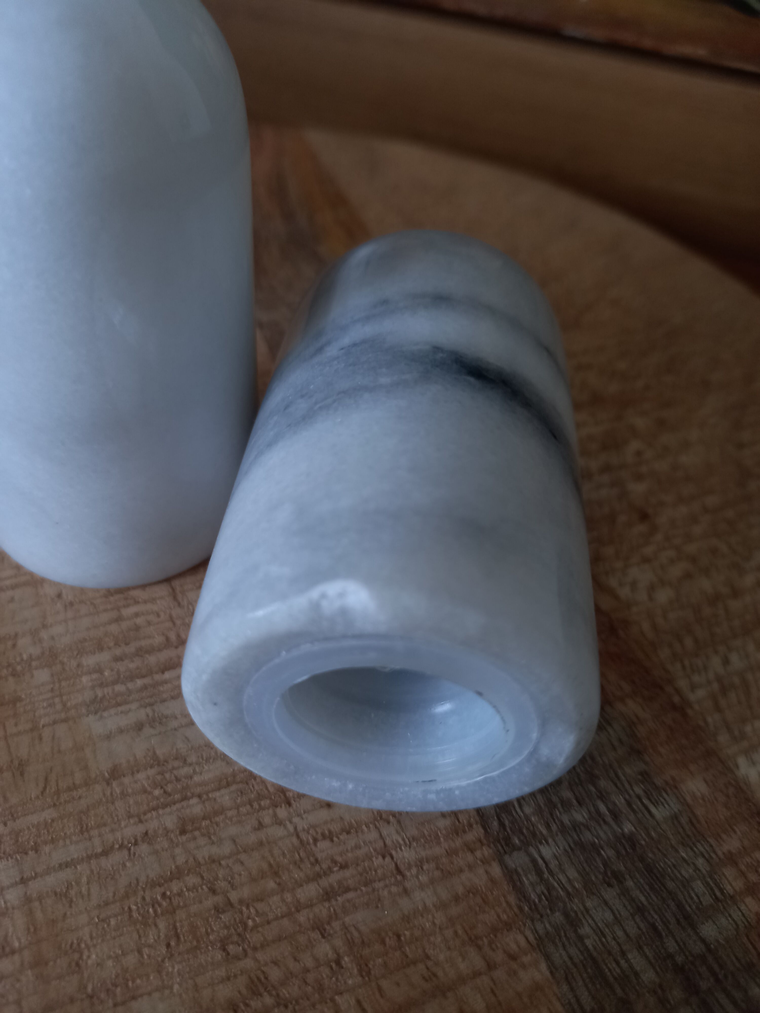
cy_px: 506
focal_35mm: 25
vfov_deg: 69.4
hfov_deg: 54.9
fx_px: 732
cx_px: 380
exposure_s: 1/25
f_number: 2
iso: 250
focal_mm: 4.6
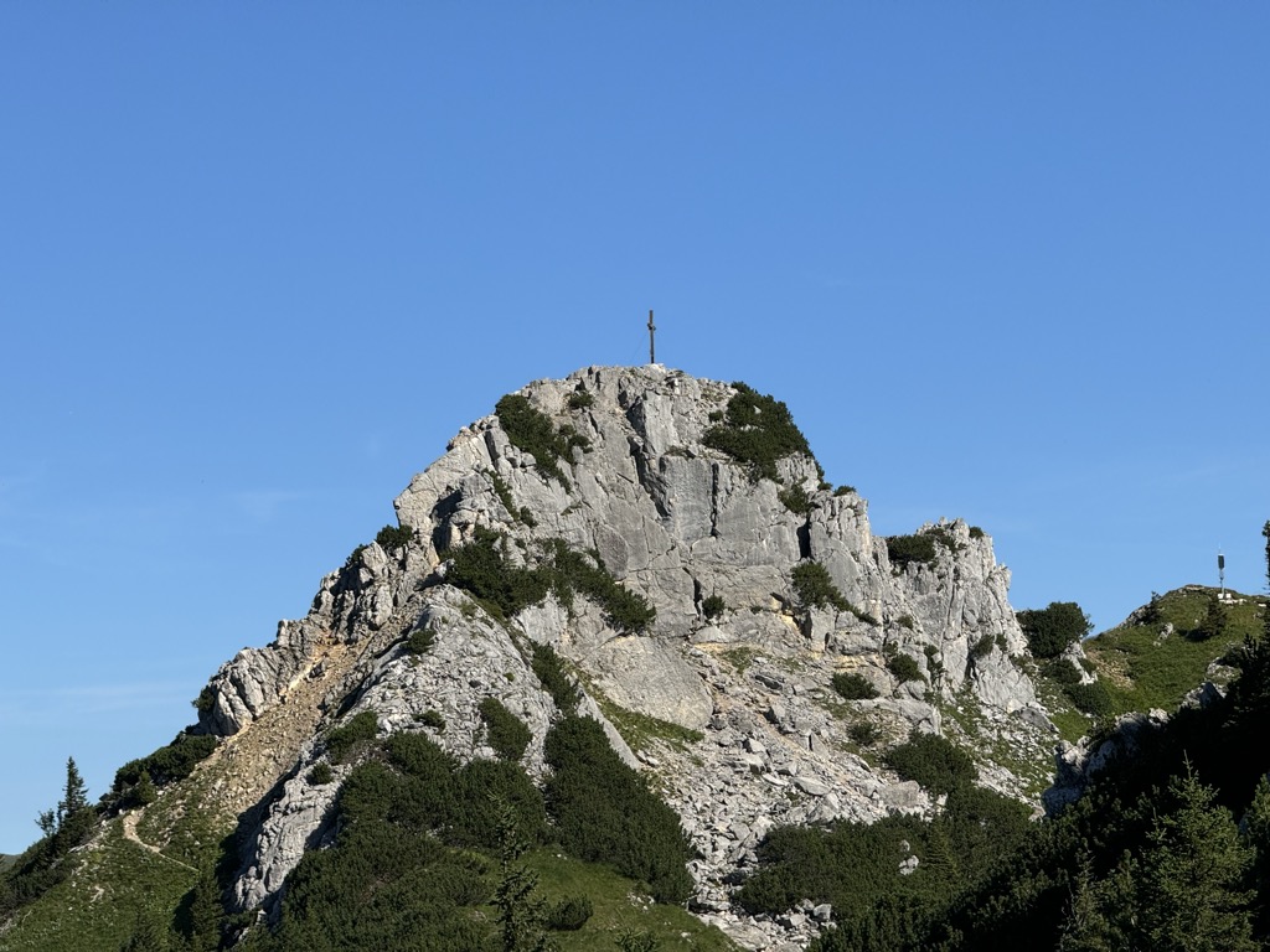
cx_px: 635
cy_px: 476
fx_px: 4403
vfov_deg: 12.3
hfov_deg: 16.4
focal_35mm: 120
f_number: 2.8
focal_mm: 15.66
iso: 50
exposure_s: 1/1730
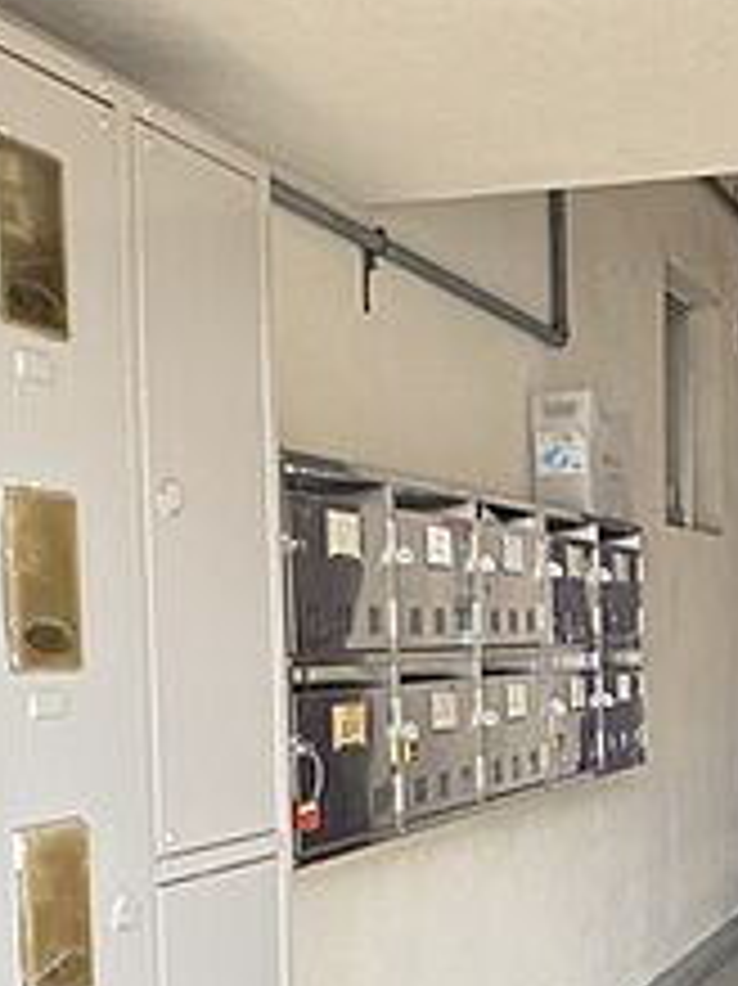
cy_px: 792
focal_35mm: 57
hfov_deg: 25.0
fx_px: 1622
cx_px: 634
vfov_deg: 32.8
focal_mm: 4.25
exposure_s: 1/122
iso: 80
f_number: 1.8
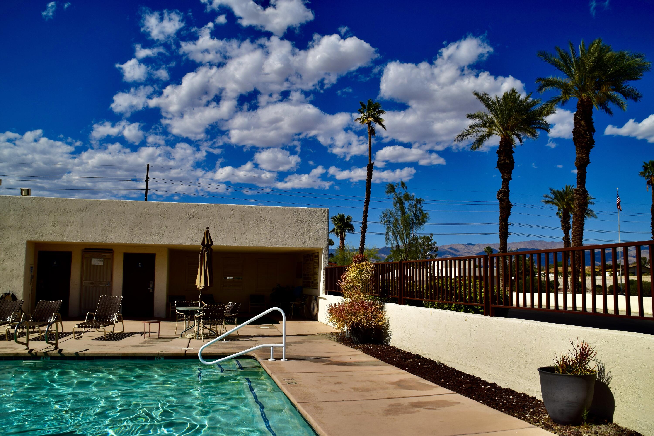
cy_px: 218
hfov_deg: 67.4
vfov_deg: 47.9
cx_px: 327
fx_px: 490
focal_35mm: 27
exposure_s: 1/800
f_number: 13
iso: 200
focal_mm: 18
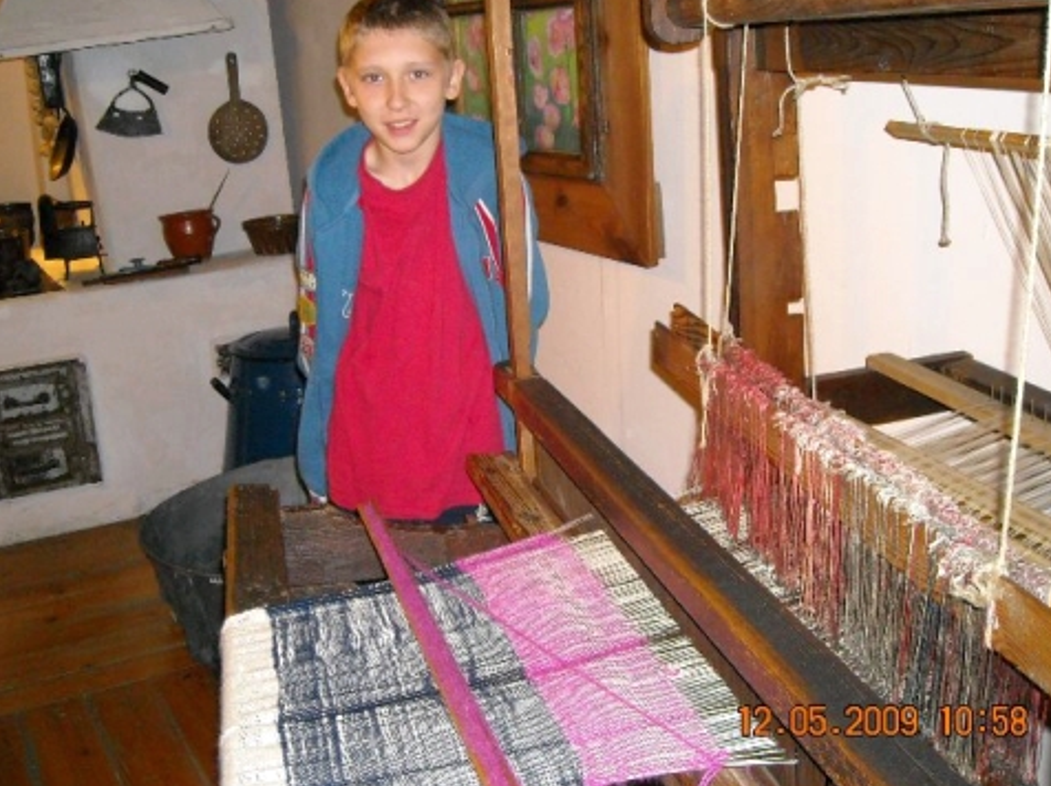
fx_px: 1183
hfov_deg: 47.9
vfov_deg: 36.8
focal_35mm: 39
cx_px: 492
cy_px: 374
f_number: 2.8
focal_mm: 5.7
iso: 400
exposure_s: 1/60
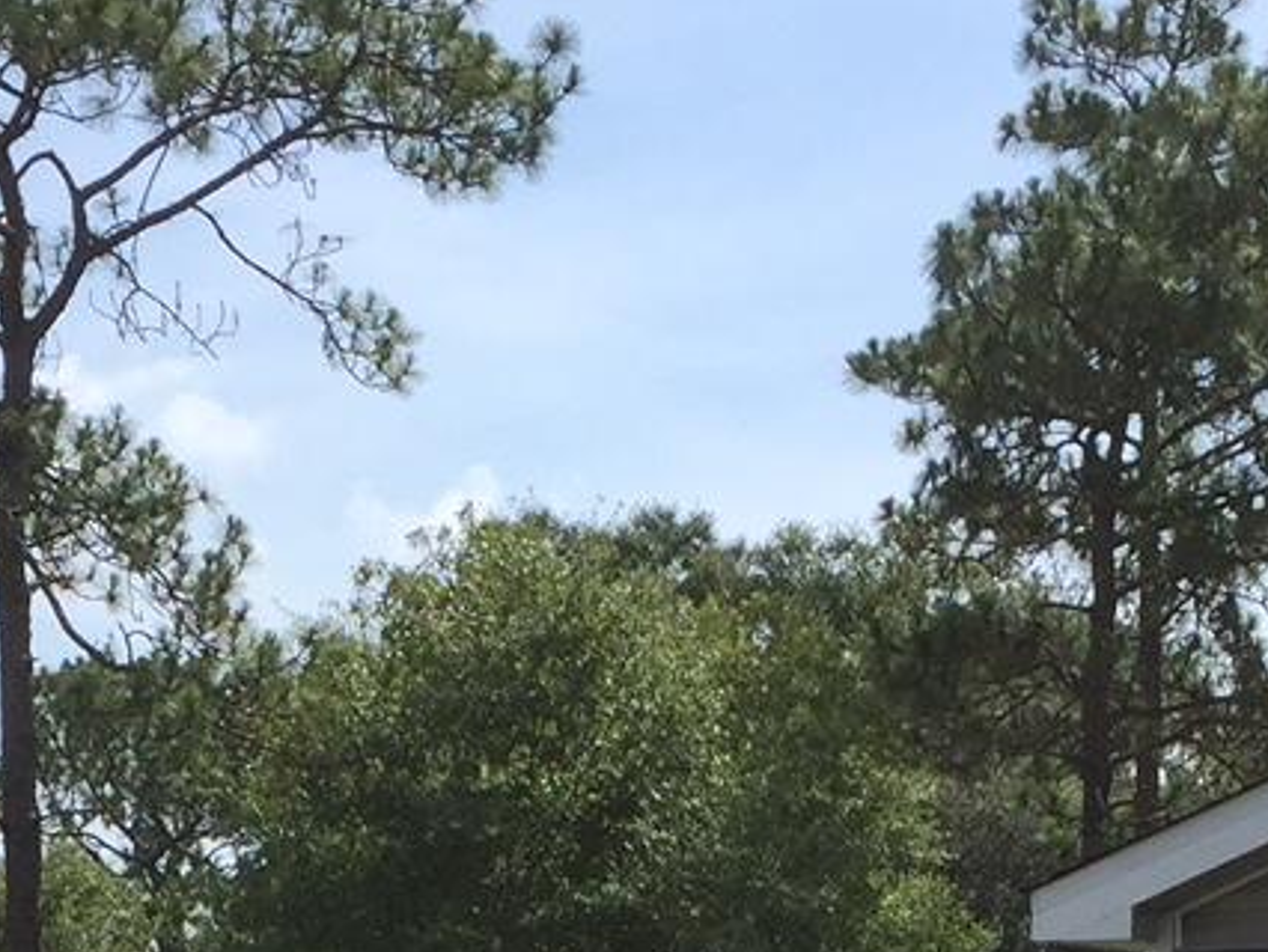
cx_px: 295
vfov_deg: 12.3
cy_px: 1669
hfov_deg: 17.6
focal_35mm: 111
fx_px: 4068
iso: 32
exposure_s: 1/1980
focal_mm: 4.15
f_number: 2.2
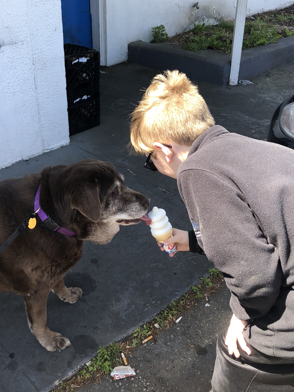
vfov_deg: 48.8
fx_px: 430
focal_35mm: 38
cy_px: 162
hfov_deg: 37.5
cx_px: 109
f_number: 1.8
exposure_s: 1/239
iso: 20
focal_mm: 3.99
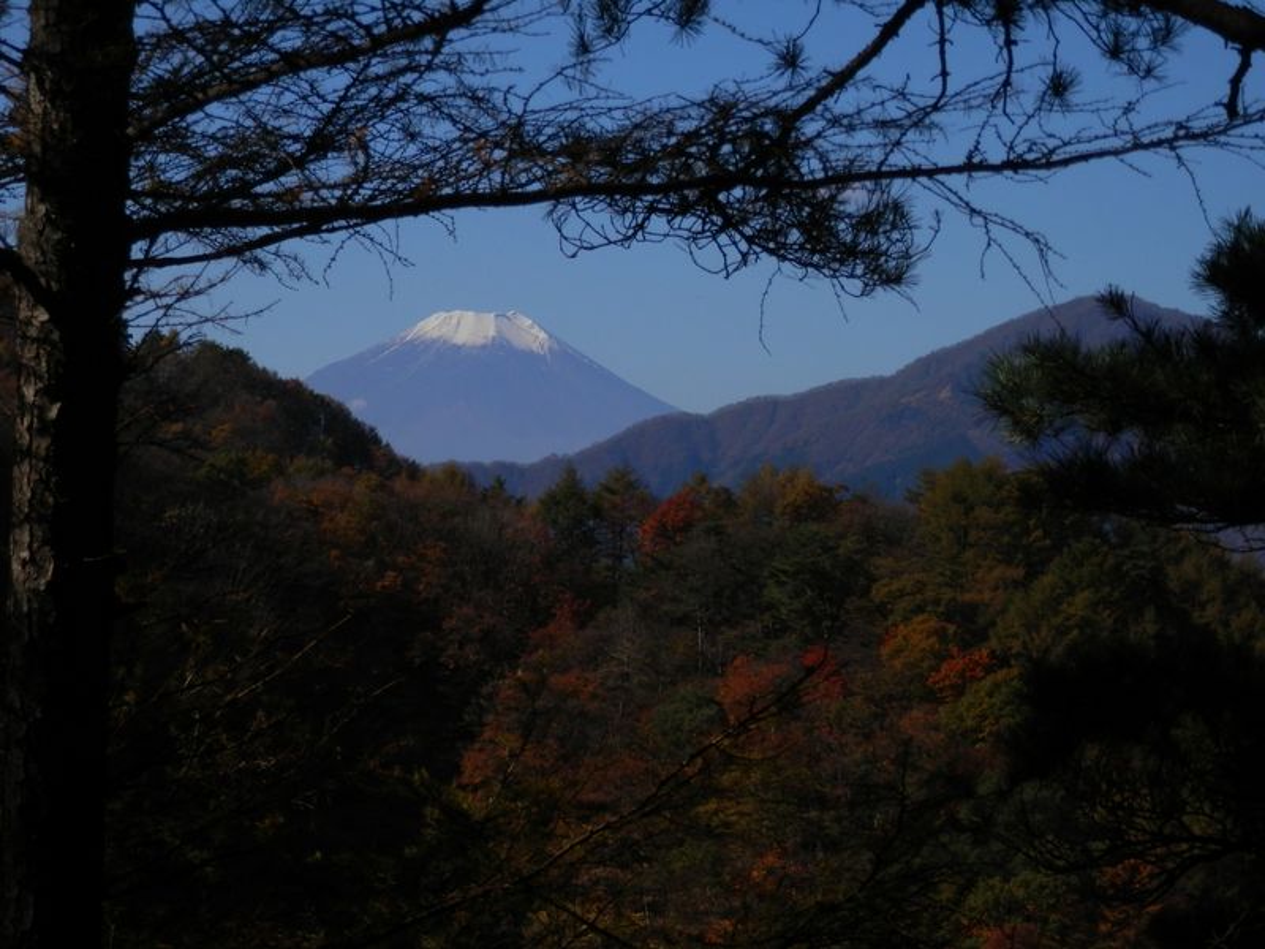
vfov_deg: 14.0
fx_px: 3874
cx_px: 632
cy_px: 474
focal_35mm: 106
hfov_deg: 18.5
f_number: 14.2
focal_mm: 19
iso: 100
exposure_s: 1/160
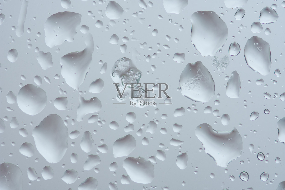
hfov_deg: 15.2
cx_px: 142
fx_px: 1069
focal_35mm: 135
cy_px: 95
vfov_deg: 10.2
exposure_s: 1/800
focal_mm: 90
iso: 400
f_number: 5.6
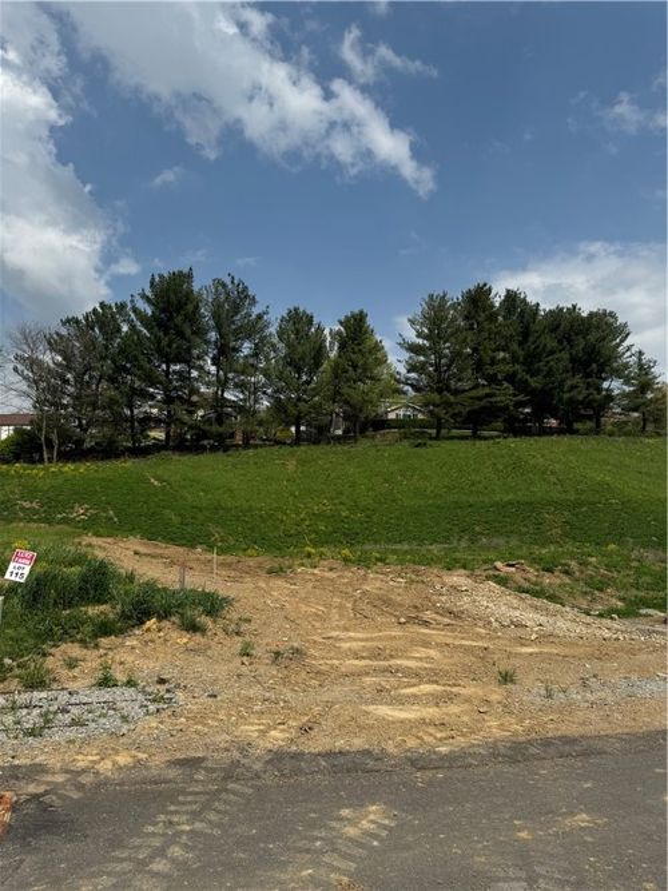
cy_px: 446
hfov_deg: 56.8
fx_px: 618
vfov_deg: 71.6
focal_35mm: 24
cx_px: 334
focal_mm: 6.76
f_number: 1.78
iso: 80
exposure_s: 1/7937
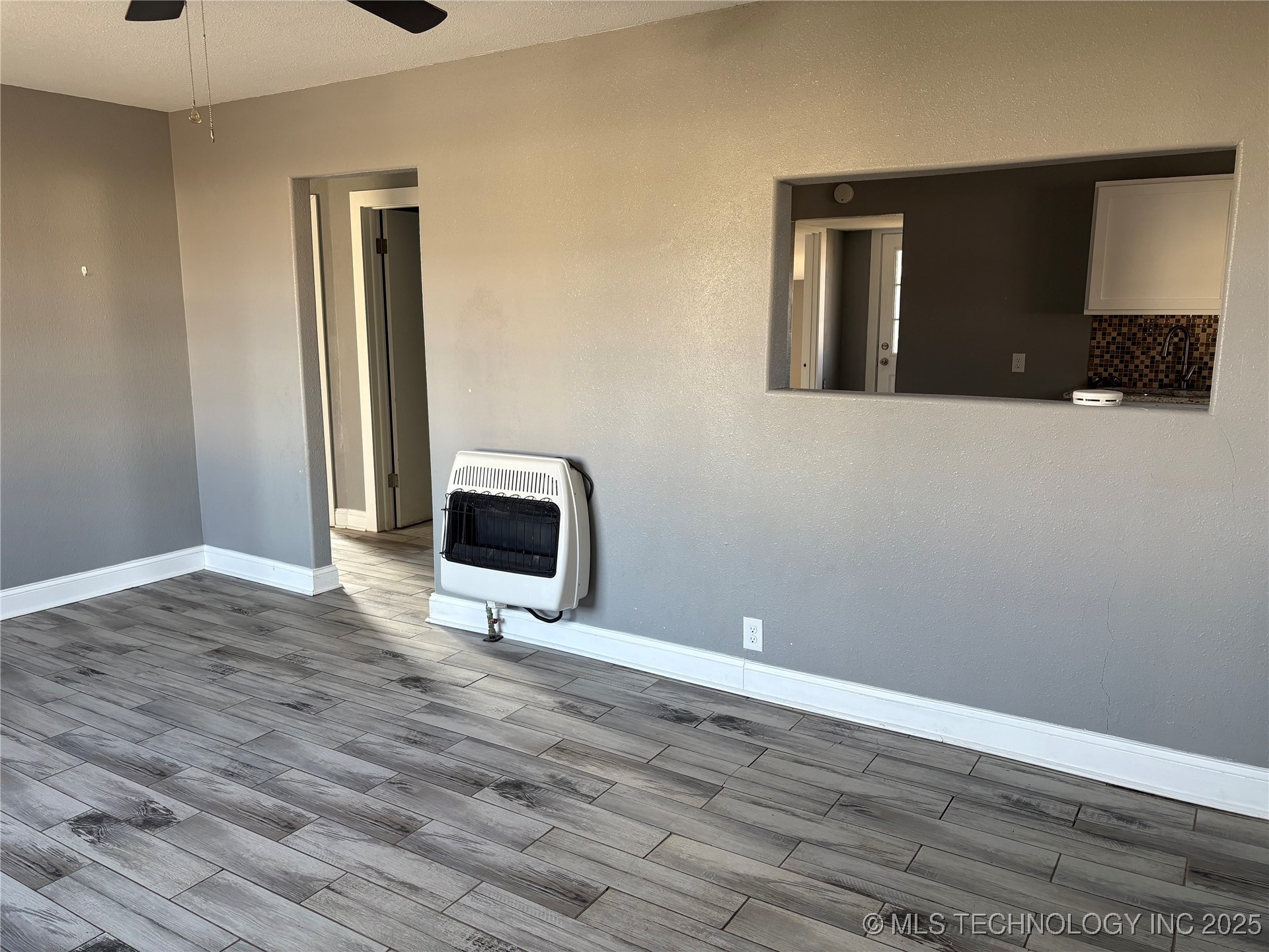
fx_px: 953
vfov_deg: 53.1
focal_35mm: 26
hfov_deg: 67.3
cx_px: 634
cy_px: 476
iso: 100
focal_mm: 5.96
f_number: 1.6
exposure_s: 1/121
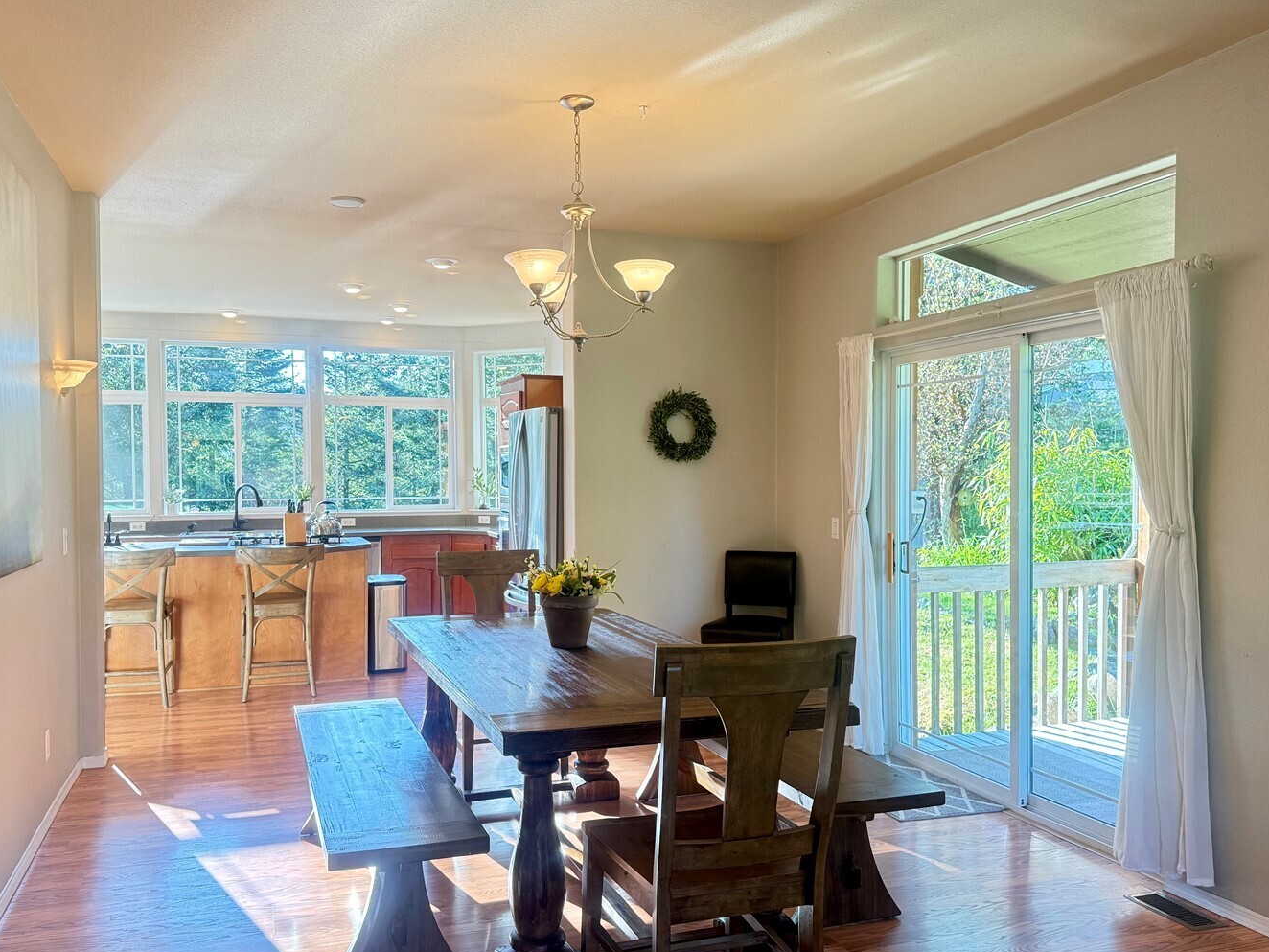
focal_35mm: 29
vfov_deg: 48.2
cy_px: 482
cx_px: 624
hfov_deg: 61.7
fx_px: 1063
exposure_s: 1/120
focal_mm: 6.76
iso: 200
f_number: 1.78
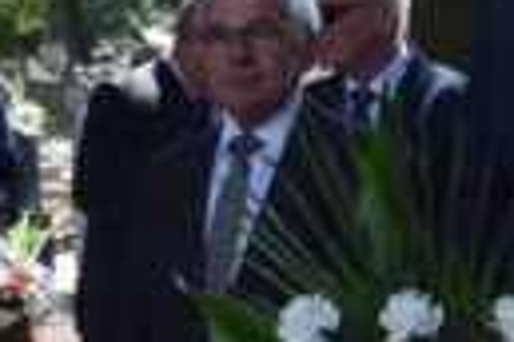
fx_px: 1799
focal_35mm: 126
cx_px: 582
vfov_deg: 10.9
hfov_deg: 15.8
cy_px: 135
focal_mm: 18
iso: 250
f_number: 8
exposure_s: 1/250
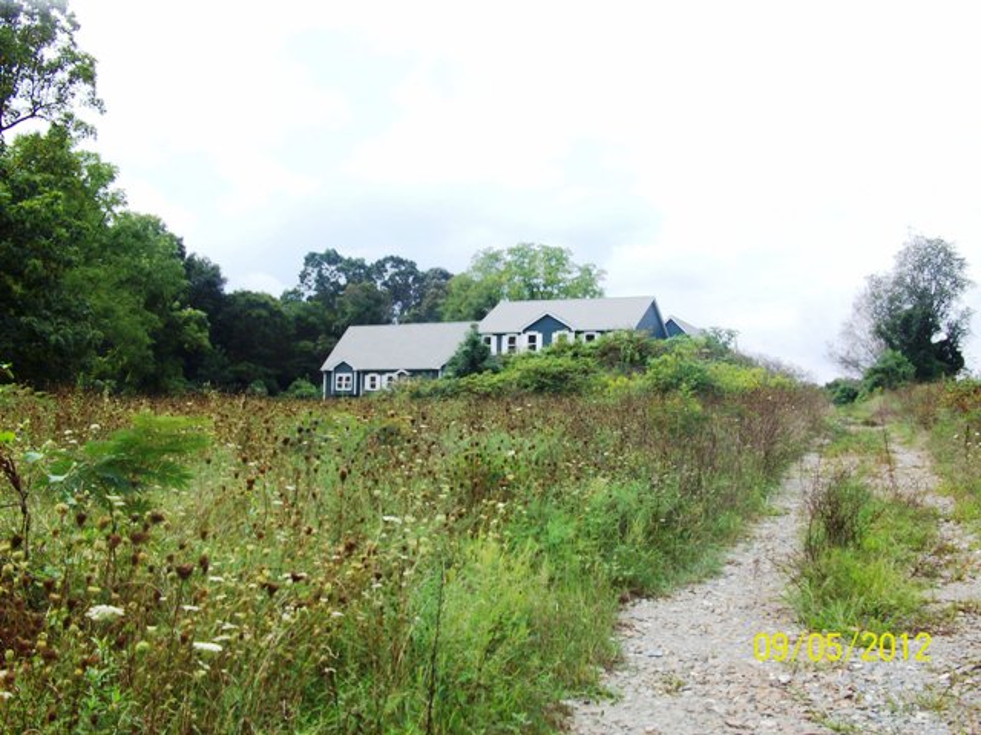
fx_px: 964
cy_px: 368
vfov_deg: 41.8
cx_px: 490
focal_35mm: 34
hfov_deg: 54.0
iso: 80
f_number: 5.5
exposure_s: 1/214
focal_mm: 5.7
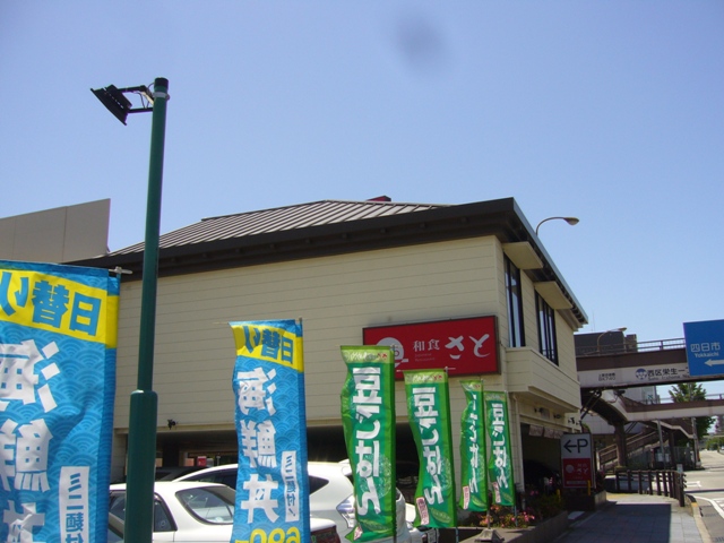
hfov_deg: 52.6
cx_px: 362
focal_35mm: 35
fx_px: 732
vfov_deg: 40.7
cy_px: 272
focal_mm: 5.8
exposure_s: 1/400
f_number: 5.6
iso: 80
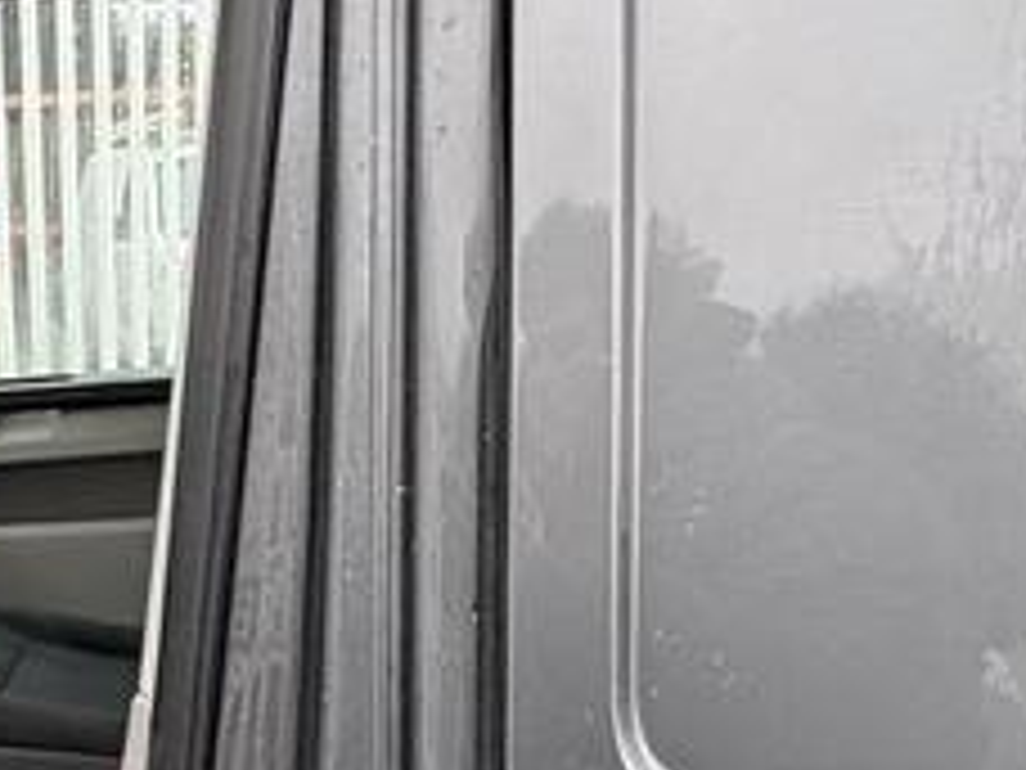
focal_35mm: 55
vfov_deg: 25.7
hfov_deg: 32.3
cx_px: 9
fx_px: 1630
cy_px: 702
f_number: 2.2
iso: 80
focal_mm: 2.22
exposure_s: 1/99
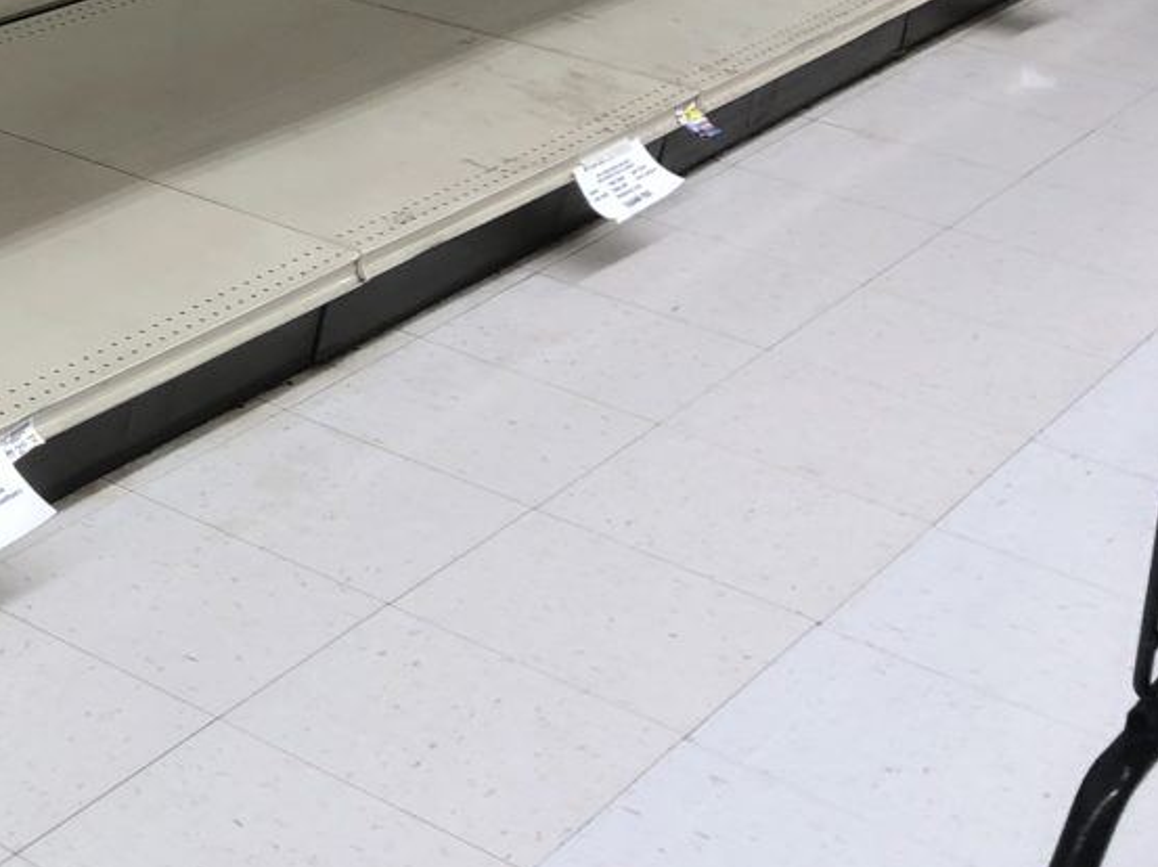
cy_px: 99
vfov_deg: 19.0
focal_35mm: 76
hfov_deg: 22.5
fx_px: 2541
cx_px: -408
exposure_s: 1/30
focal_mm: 3.99
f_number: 1.8
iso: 25
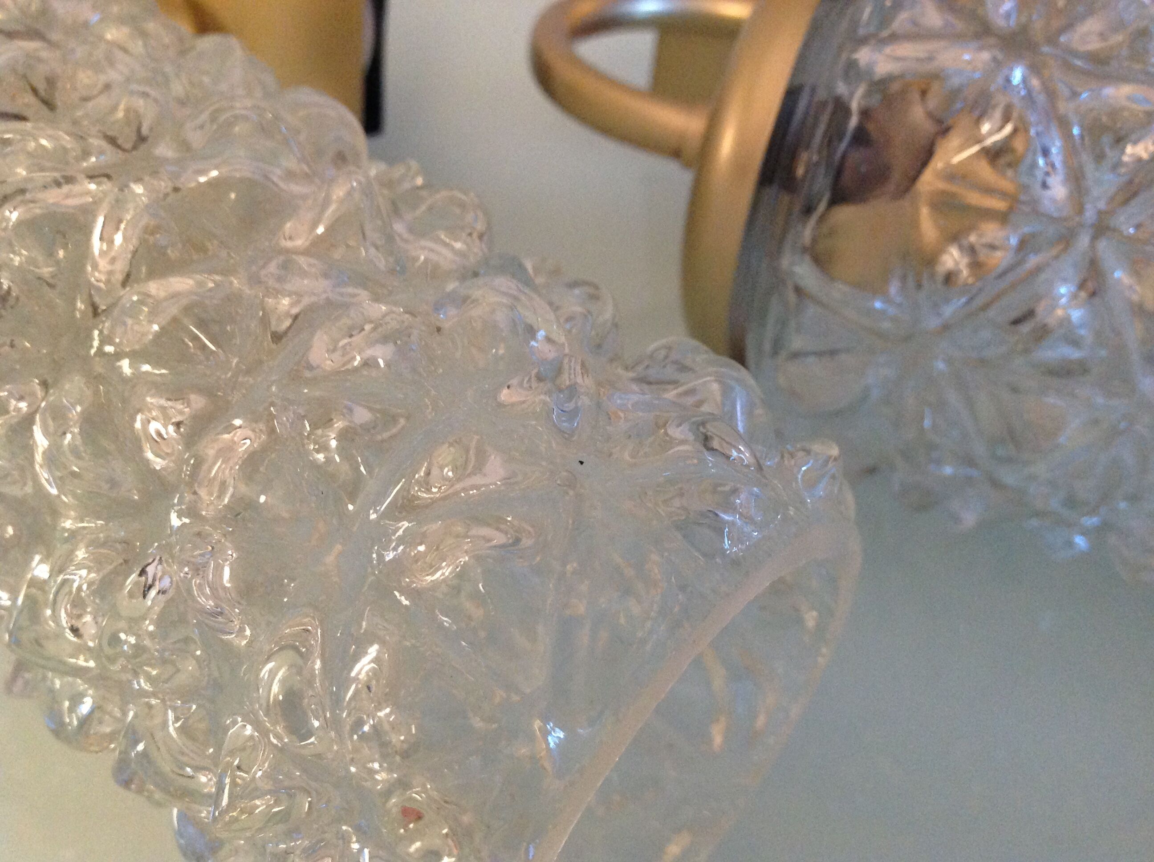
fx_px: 1165
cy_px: 431
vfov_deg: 40.6
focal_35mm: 35
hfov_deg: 52.7
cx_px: 577
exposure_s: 1/17
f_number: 2.4
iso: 400
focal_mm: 4.28
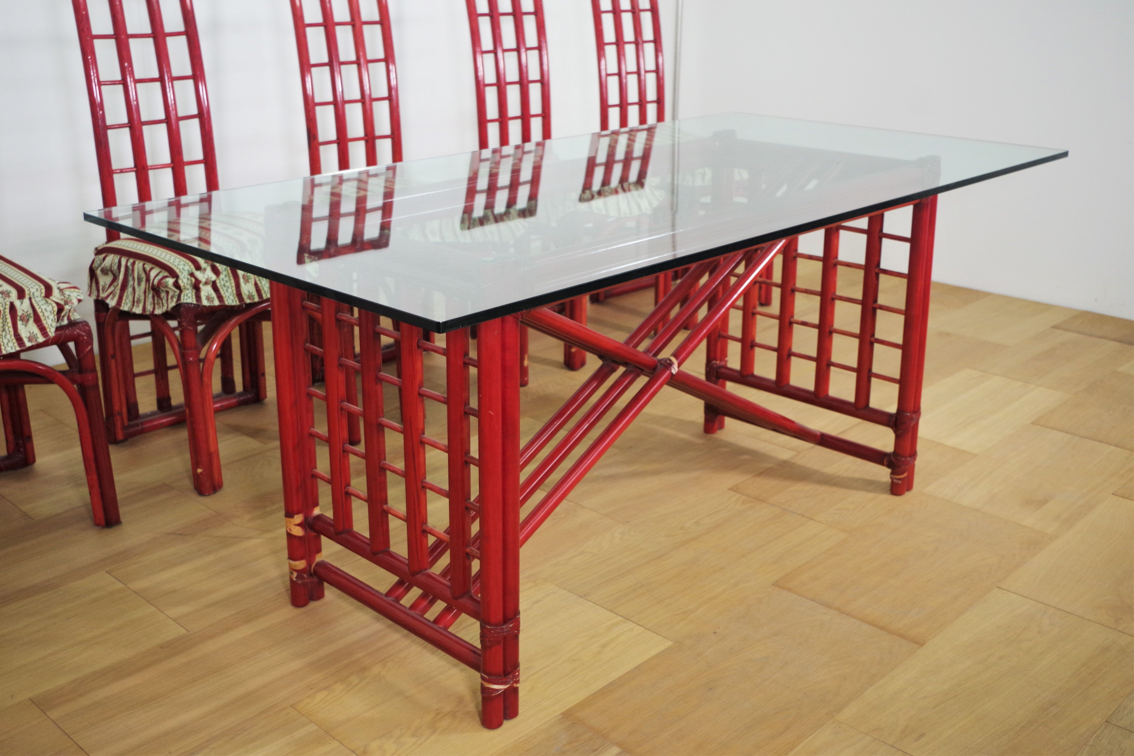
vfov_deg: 36.9
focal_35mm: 36
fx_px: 1134
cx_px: 567
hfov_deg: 53.1
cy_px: 378
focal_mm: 24.38
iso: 800
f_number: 4
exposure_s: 1/60
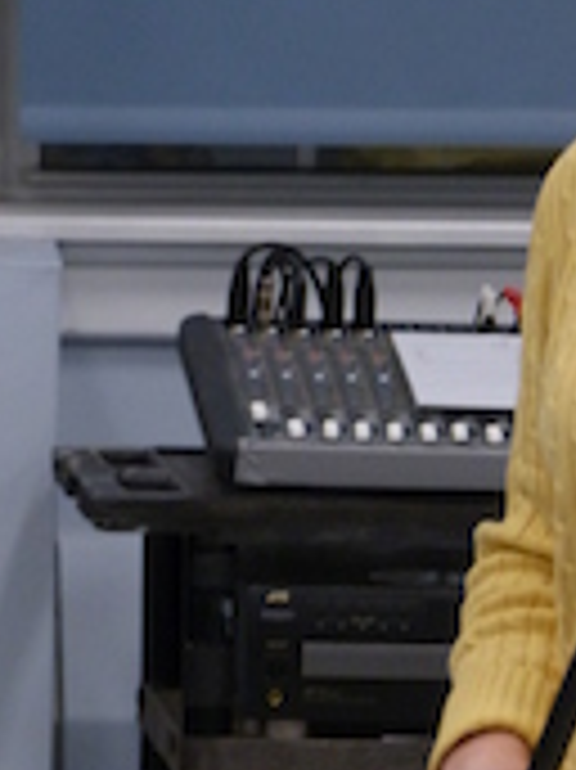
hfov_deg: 2.6
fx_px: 12506
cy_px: 189
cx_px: 580
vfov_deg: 3.5
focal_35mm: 563
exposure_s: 1/20
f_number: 2.8
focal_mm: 43.3
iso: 400
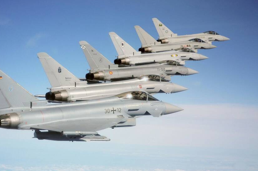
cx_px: 105
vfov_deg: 12.3
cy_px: 91
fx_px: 795
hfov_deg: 18.4
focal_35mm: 111
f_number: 5
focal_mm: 60
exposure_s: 1/1000
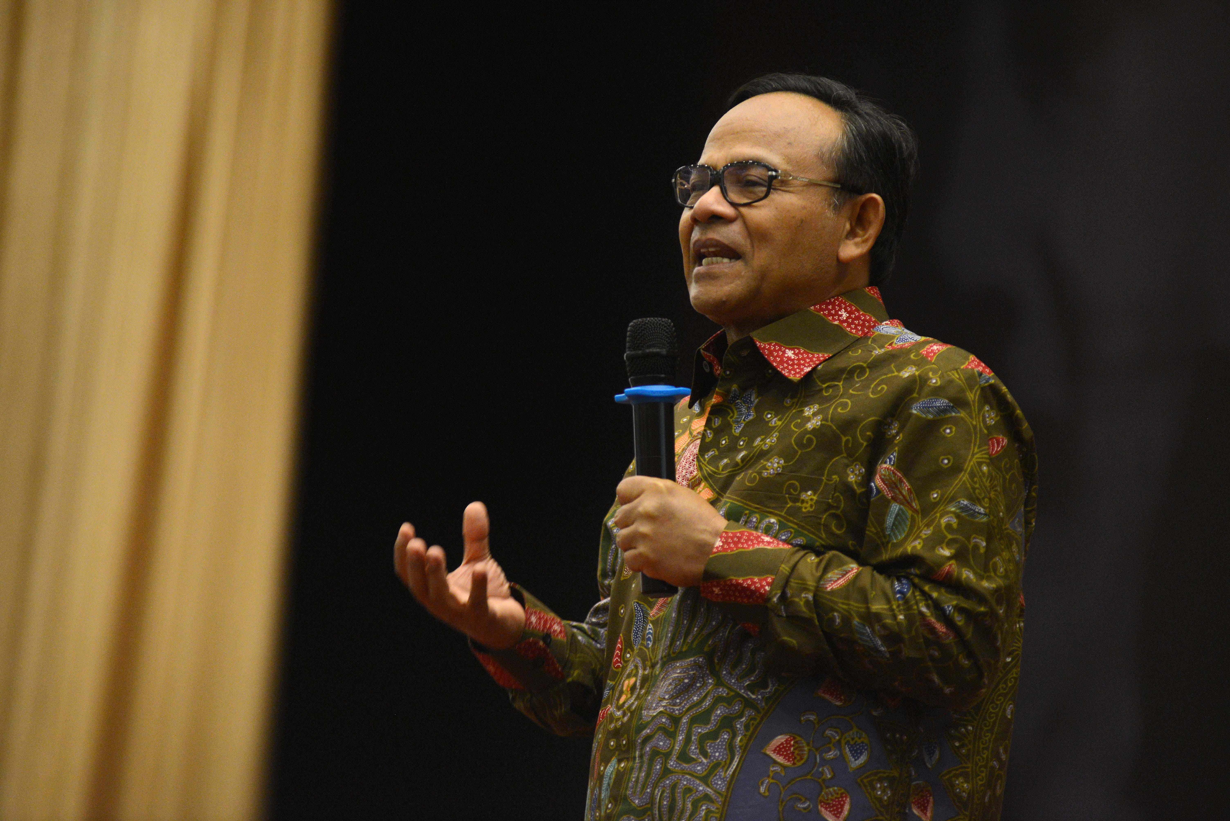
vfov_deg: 7.4
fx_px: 6323
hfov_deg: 11.1
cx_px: 615
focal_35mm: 185
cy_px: 410
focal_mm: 185
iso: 2500
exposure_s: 1/125
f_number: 2.8
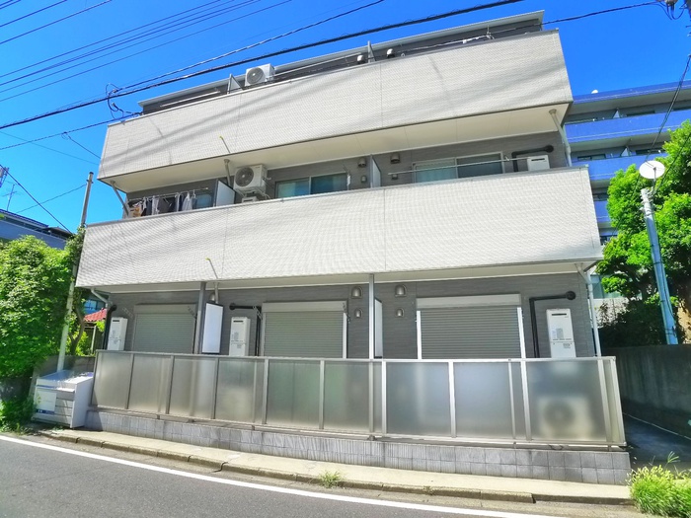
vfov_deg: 56.8
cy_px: 259
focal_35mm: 24
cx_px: 346
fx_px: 479
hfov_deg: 71.6
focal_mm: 5.1
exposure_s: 1/640
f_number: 4
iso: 400
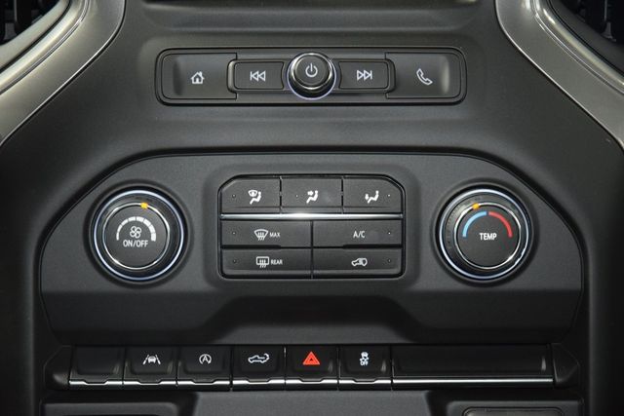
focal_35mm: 105
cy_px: 208
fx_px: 1820
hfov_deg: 19.5
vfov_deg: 13.0
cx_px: 312
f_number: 4.5
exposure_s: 1/25
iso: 2200
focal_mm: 70
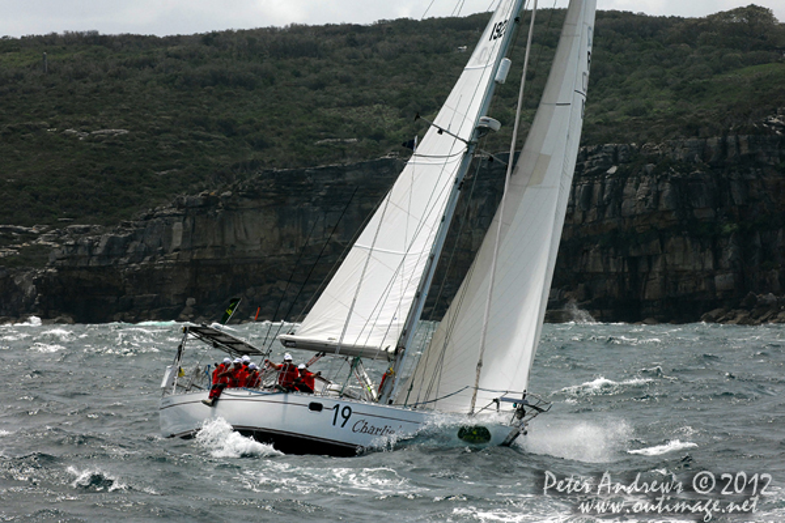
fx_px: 6214
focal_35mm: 285
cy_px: 262
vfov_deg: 4.8
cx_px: 392
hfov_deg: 7.2
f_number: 8.5
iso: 400
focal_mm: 190
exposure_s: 1/1000
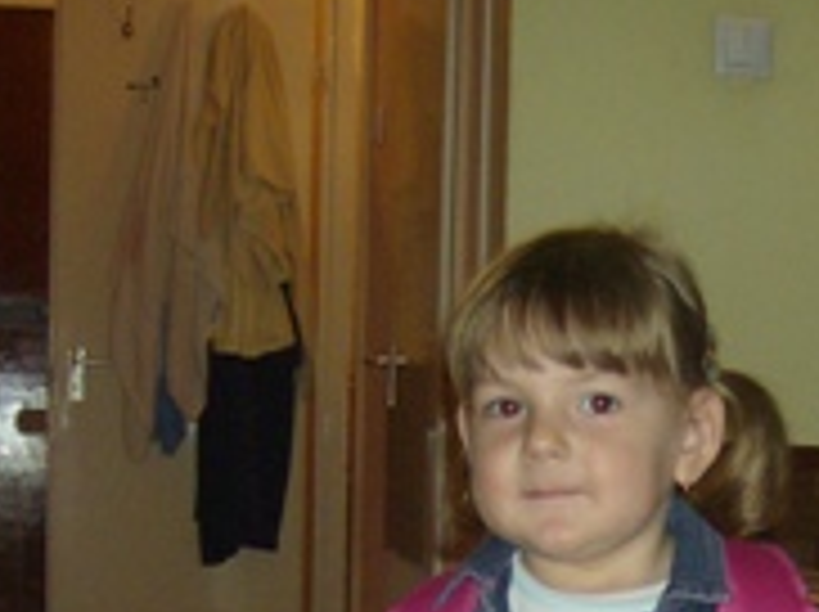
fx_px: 2339
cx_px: 680
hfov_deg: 19.6
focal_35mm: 99
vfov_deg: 14.3
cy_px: 803
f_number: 2.8
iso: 200
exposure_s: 1/60
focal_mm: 6
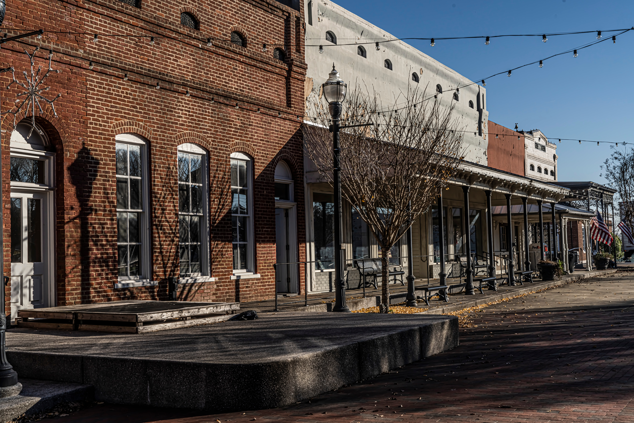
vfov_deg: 31.9
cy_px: 212
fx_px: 740
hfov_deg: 46.4
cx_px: 317
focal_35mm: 42
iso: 160
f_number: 14
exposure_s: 1/125
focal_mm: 42
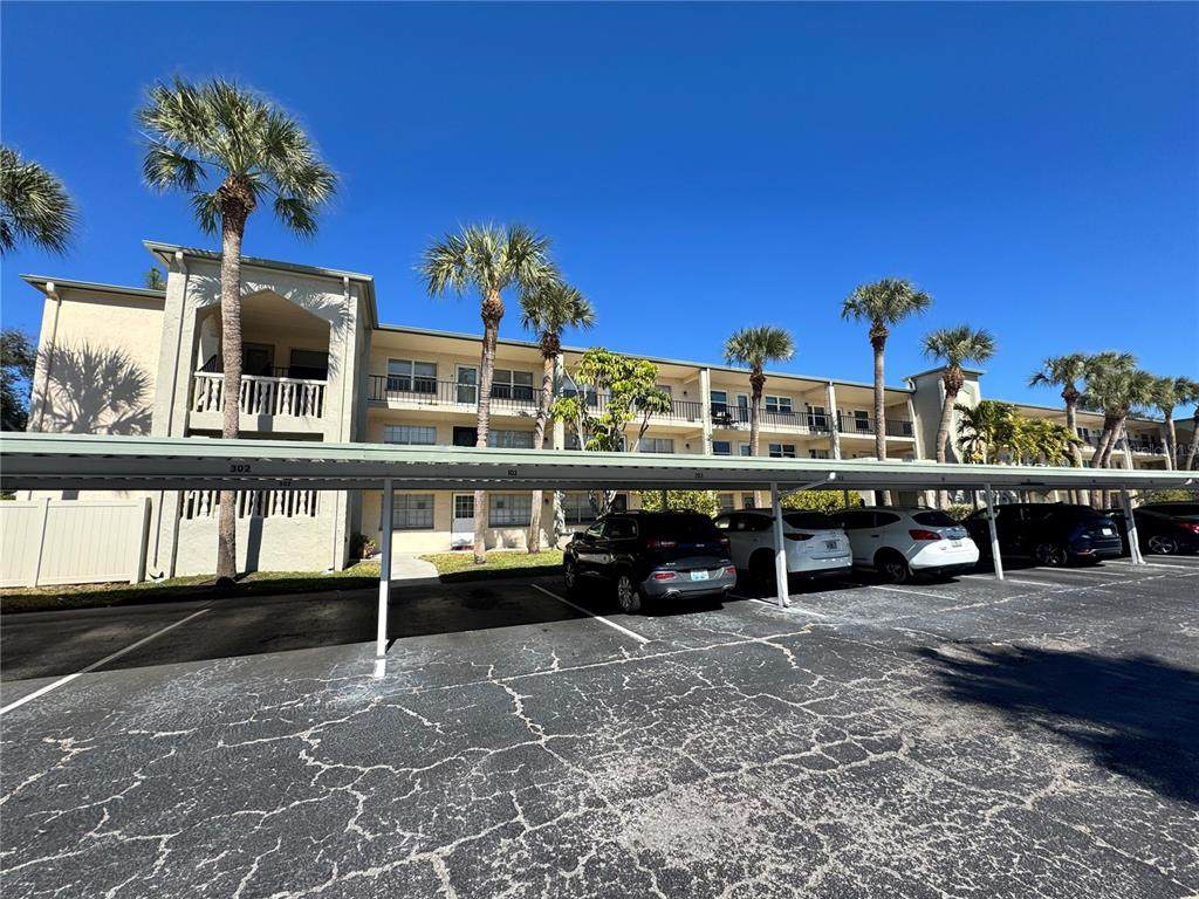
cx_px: 600
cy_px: 450
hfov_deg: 102.1
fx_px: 485
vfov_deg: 85.7
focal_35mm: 14
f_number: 2.2
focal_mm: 2.22
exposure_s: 1/1600
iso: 50
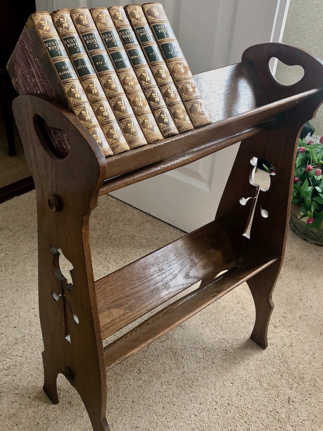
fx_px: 348
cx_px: 162
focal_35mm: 28
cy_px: 216
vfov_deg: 63.4
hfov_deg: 49.7
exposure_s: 1/24
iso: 40
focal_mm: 4
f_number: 1.8
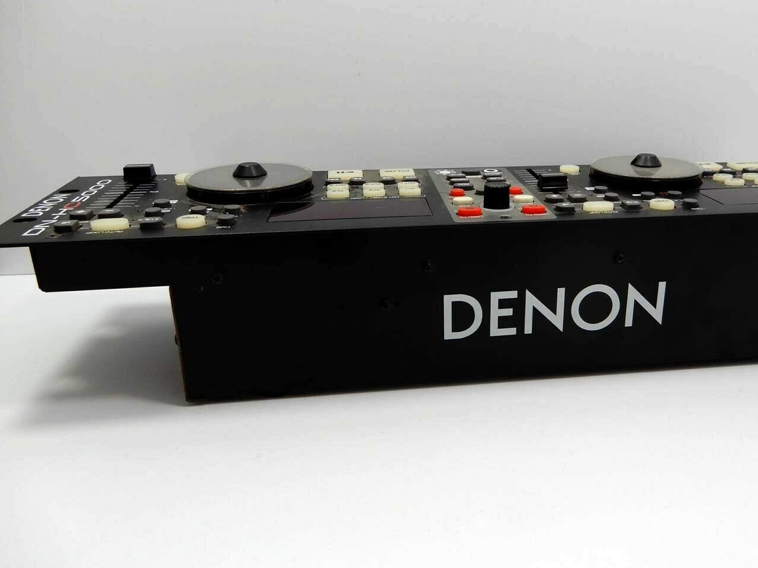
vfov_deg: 46.8
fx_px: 657
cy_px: 273
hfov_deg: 59.3
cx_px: 470
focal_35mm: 30
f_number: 3.4
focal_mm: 4.3
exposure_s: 1/60
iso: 80
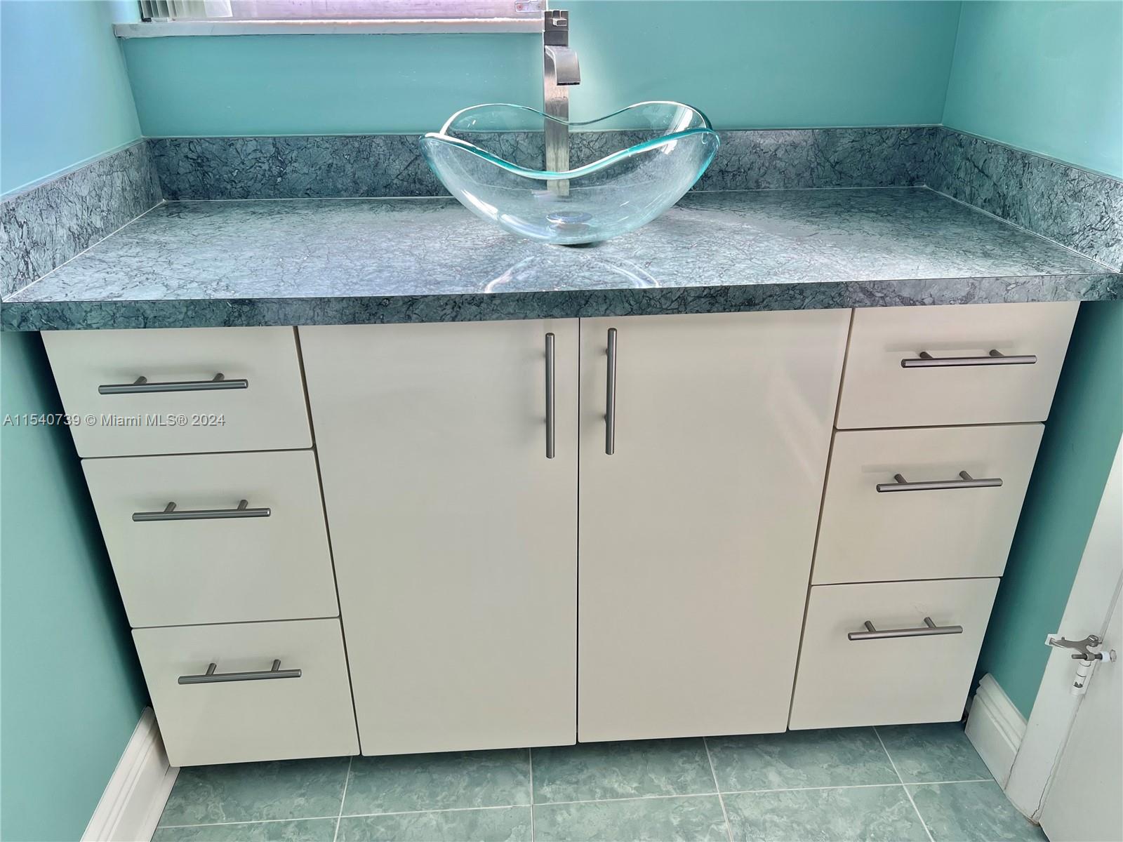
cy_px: 421
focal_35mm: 26
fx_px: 843
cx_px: 562
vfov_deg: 53.1
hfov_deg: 67.3
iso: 32
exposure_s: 1/133
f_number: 1.5
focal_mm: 5.7
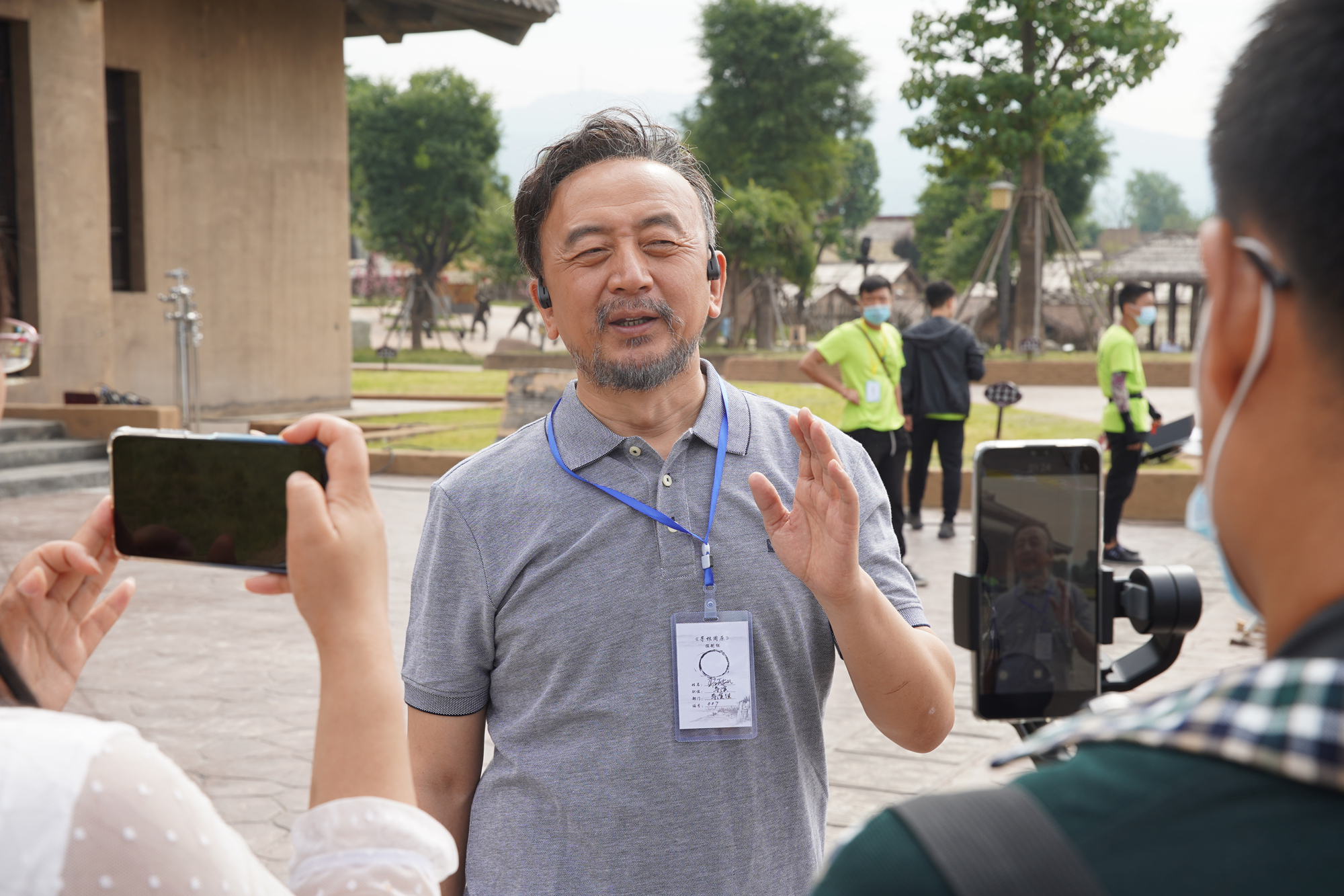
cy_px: 448
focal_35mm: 59
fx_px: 2202
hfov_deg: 33.9
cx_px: 672
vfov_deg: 23.0
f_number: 9
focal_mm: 59
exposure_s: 1/125
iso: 125
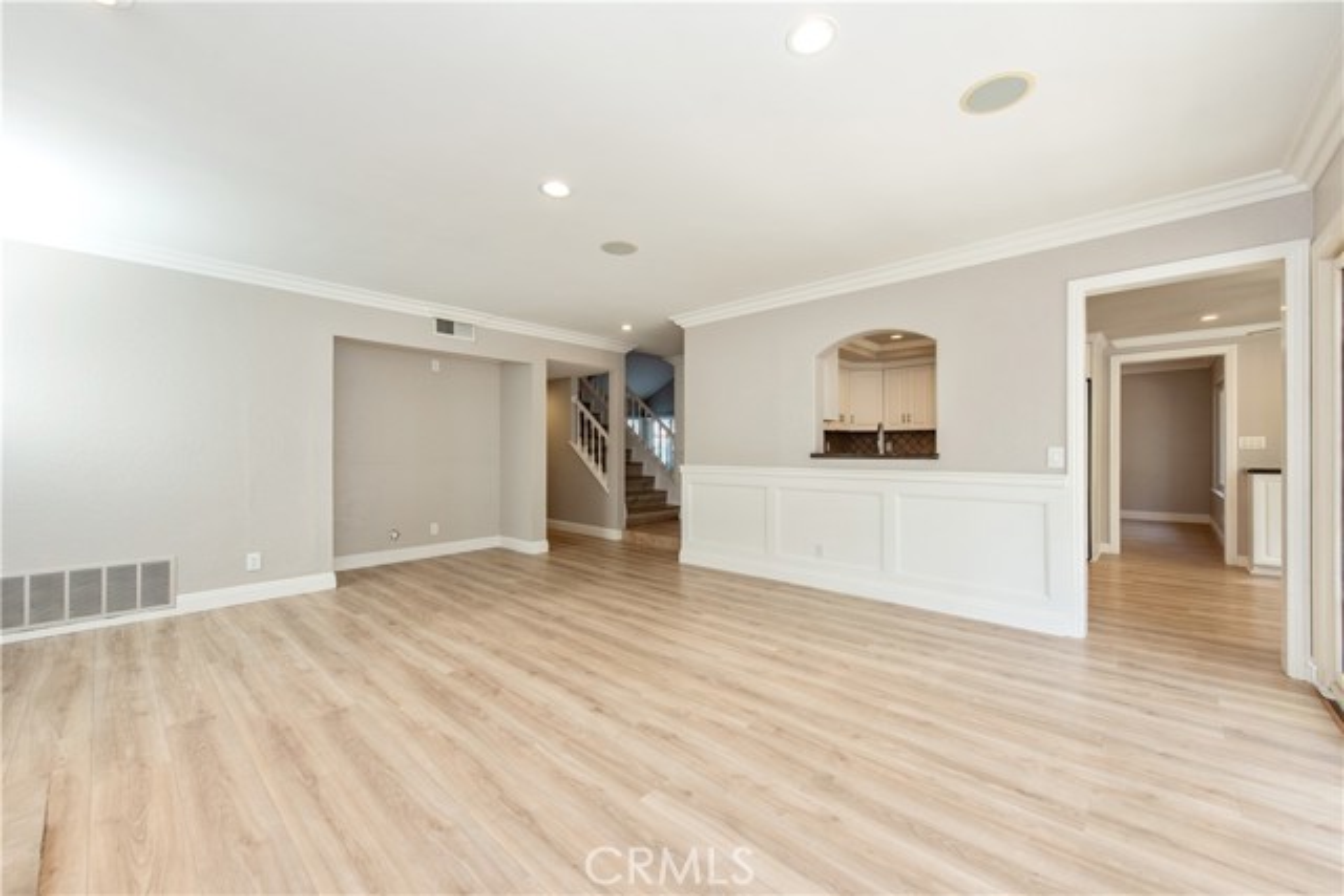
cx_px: 672
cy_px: 448
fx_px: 523
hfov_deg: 104.2
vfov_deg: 81.2
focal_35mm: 14
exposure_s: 1/125
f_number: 5.6
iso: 560
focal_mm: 14
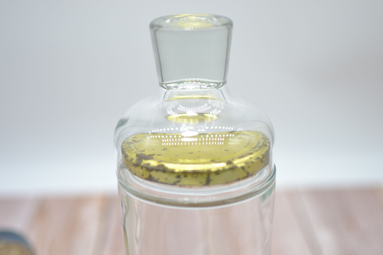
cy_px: 128
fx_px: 558
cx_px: 192
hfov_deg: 37.9
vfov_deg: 25.8
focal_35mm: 52
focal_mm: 35
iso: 100
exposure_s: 1/400
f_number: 1.8
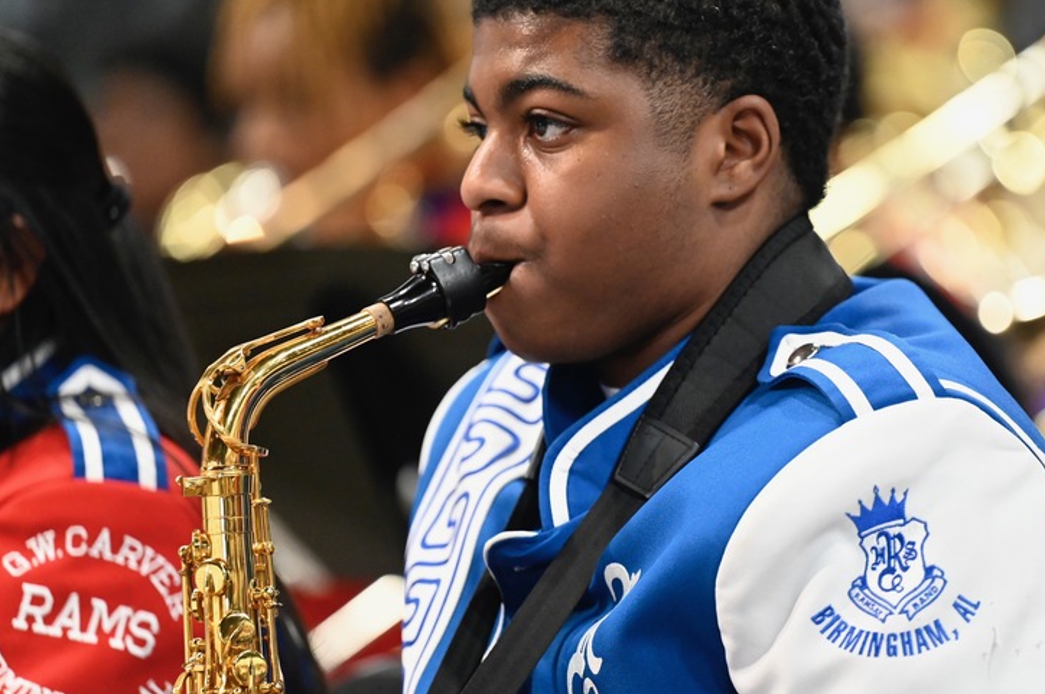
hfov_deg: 7.3
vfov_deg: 4.8
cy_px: 298
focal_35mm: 283
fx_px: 8206
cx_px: 644
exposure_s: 1/125
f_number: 2.8
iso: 5600
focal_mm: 200
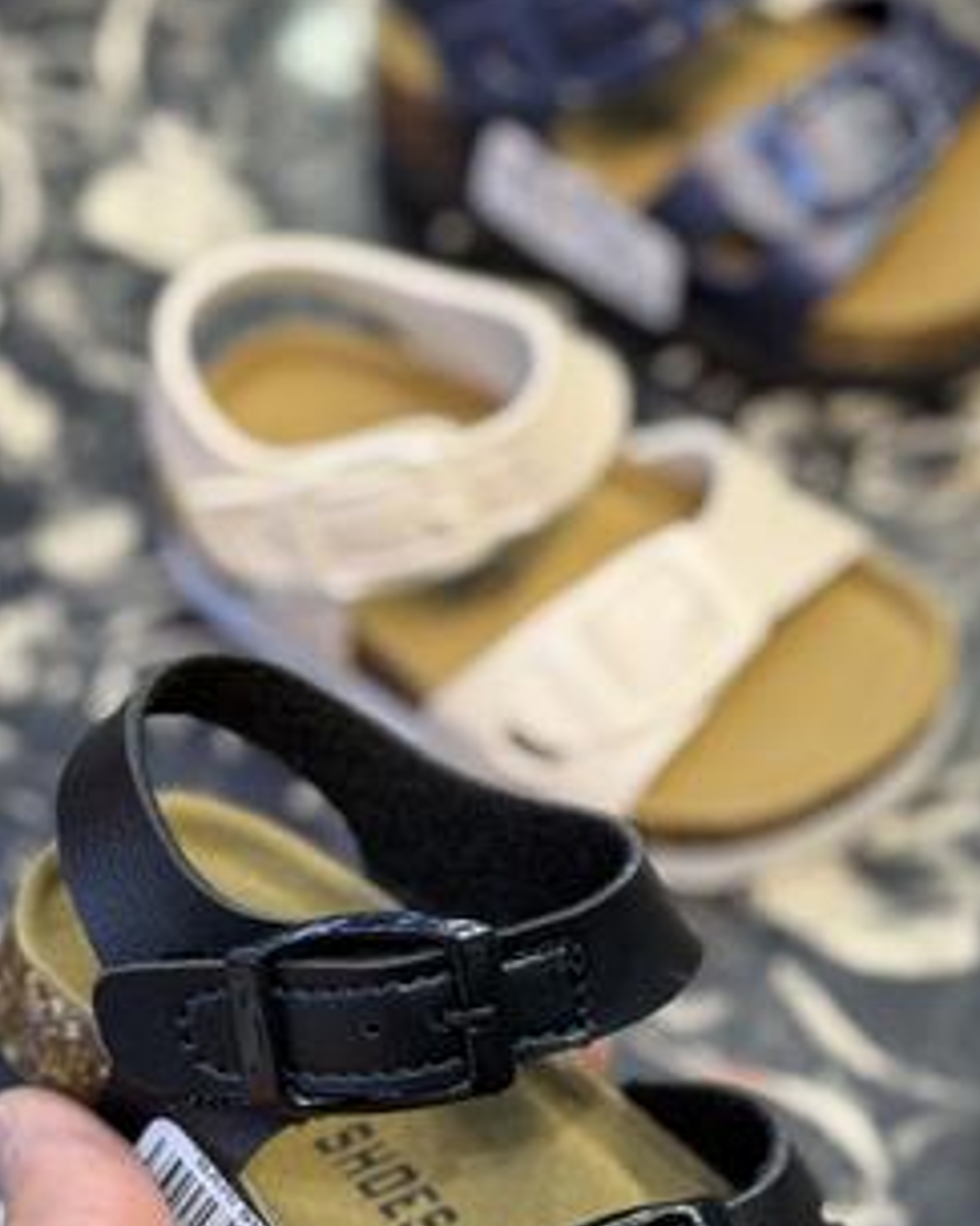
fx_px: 3373
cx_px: 454
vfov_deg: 20.5
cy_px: 871
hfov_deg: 16.5
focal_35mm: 93
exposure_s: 1/100
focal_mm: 6.76
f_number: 1.78
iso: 100
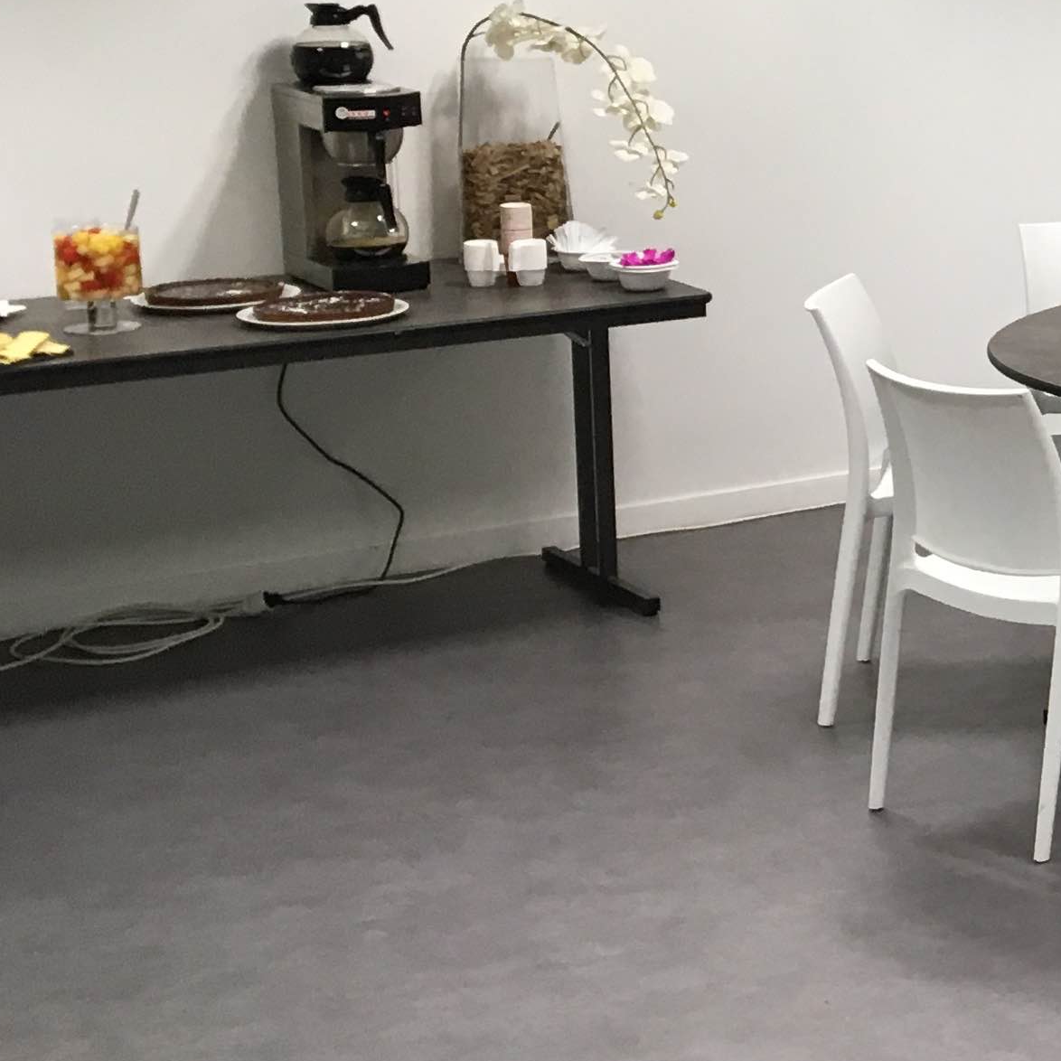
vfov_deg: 19.6
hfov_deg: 17.3
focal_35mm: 88
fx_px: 3052
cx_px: 1706
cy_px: 258
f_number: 2.2
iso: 50
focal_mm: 4.15
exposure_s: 1/33
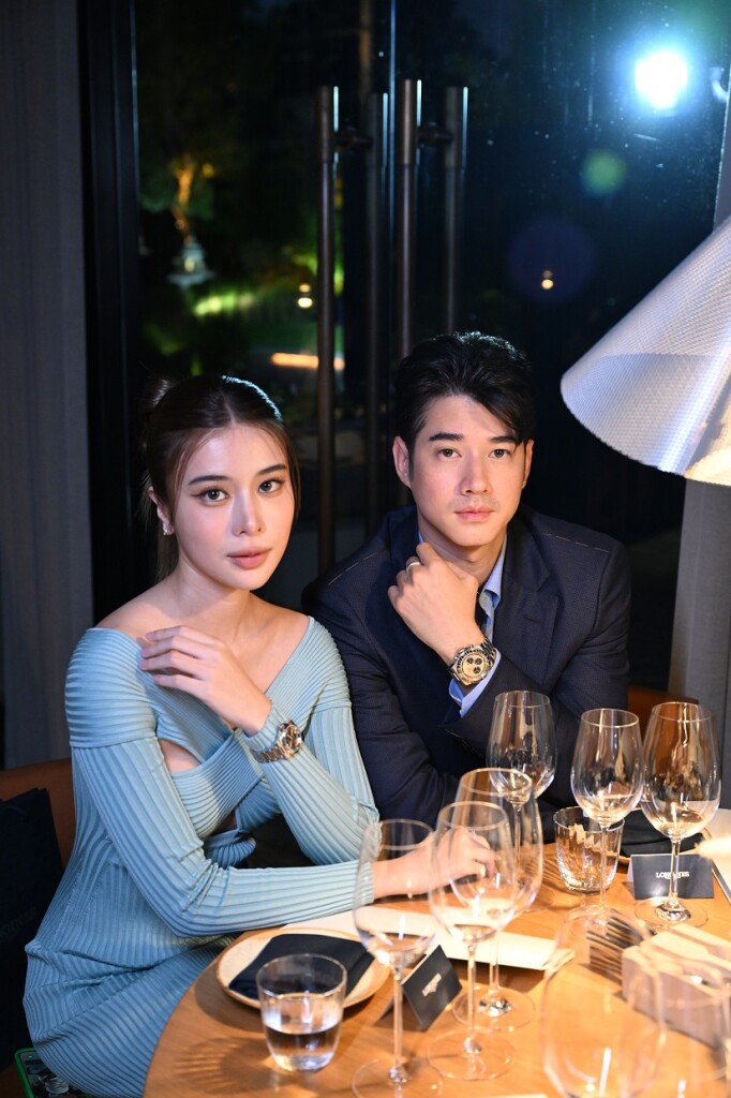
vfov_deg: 42.8
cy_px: 549
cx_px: 366
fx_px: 1402
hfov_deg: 29.2
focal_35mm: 46
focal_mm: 46
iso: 3200
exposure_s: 1/125
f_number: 4
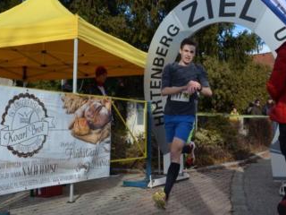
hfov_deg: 35.5
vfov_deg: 27.0
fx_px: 446
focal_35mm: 54
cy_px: 91
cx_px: 146
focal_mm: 24
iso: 400
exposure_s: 1/1500
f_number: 5.6
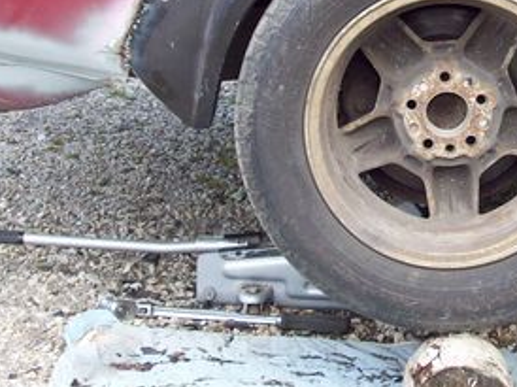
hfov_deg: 14.9
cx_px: 436
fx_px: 1955
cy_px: 8
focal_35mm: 131
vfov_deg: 11.2
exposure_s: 1/89.2
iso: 80
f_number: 3.4
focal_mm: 9.4
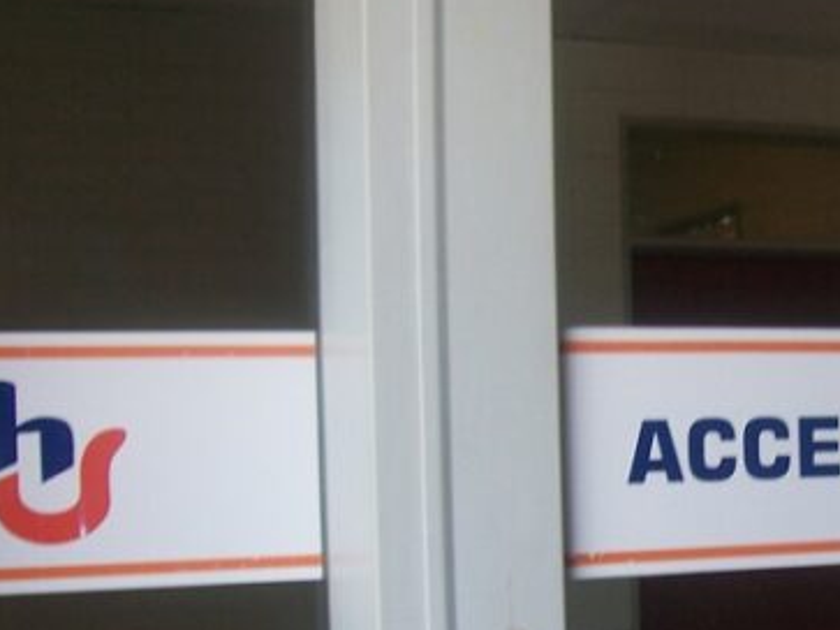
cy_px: 505
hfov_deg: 27.1
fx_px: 1674
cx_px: 761
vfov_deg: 21.0
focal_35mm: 69
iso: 80
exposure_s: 1/80
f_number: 2.7
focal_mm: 6
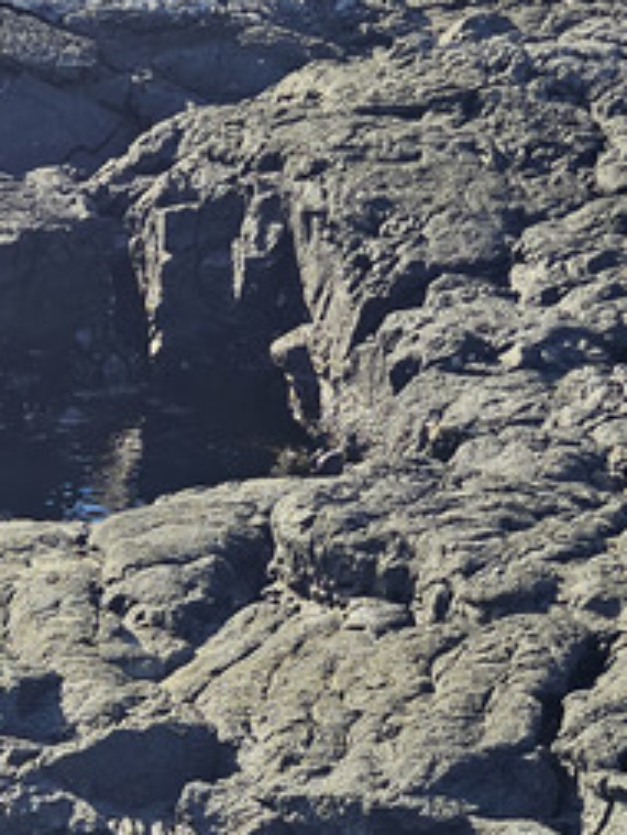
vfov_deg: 17.7
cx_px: -644
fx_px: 2341
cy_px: 1319
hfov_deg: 13.1
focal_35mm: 97
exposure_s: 1/244
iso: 10
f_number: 1.7
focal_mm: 6.3
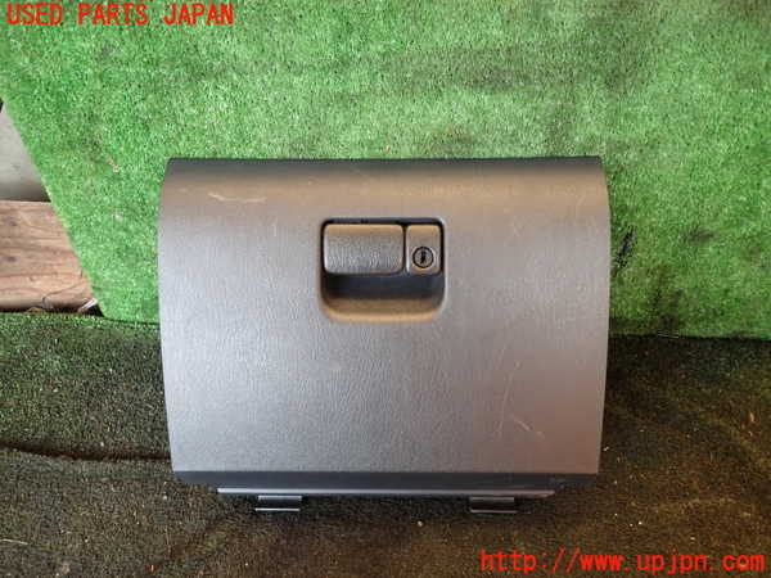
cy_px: 289
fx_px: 557
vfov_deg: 54.9
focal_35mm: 25
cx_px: 386
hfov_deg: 69.4
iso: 200
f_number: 2
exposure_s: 1/40
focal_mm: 4.5
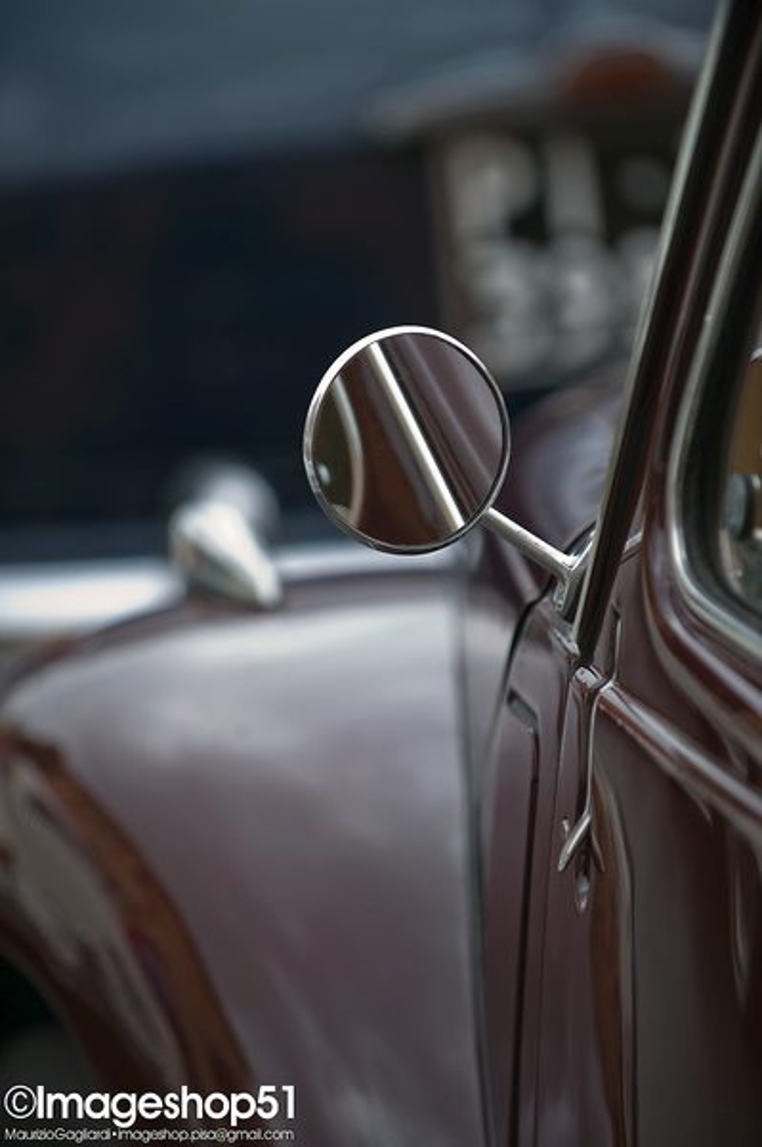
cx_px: 381
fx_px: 6361
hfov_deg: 6.9
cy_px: 574
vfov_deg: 10.3
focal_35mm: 200
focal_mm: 200
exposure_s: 1/350
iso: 800
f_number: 4
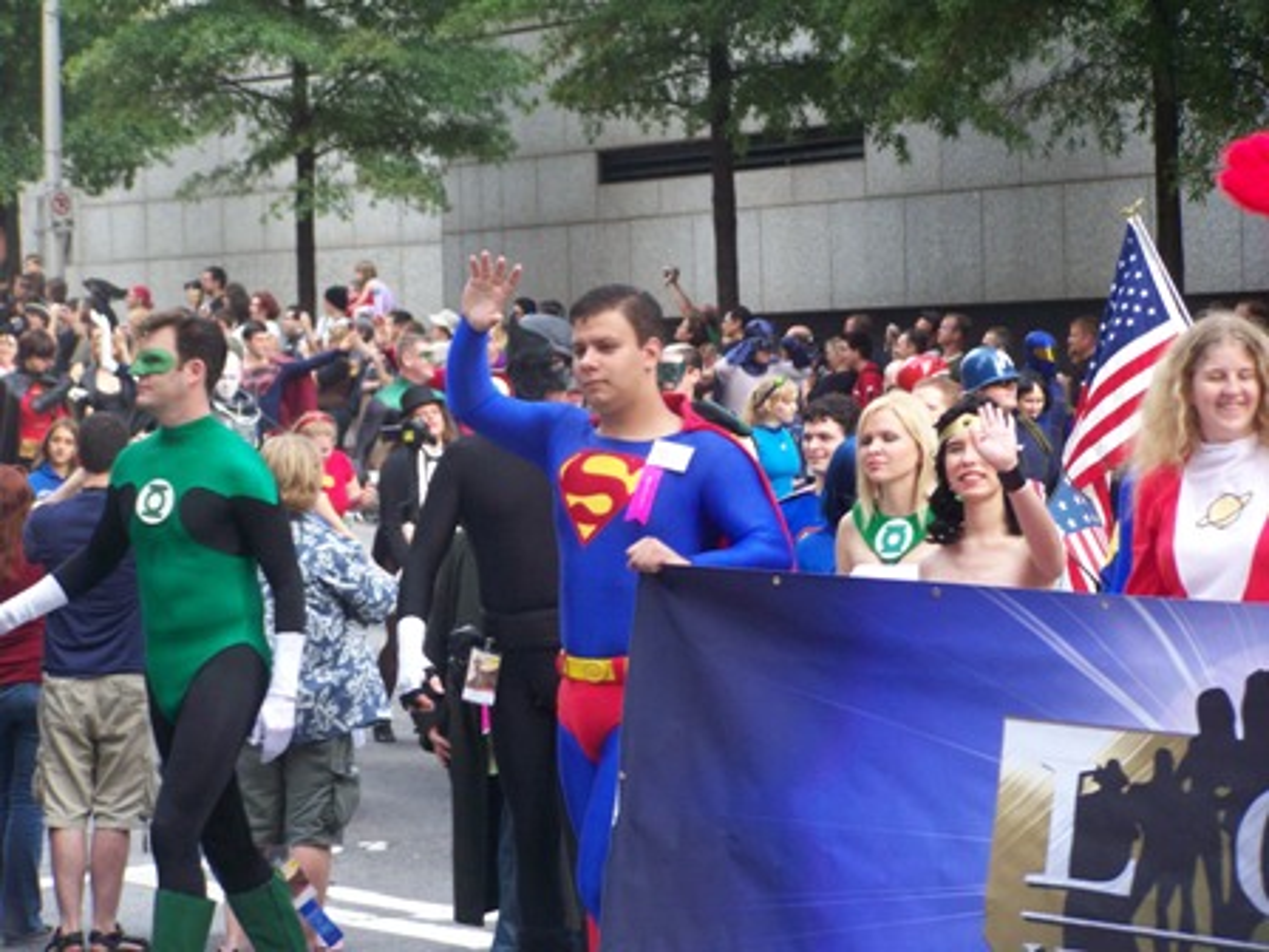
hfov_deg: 15.4
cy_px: 476
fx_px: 4692
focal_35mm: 128
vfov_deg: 11.6
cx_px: 634
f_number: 3.3
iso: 160
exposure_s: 1/250
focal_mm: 21.2
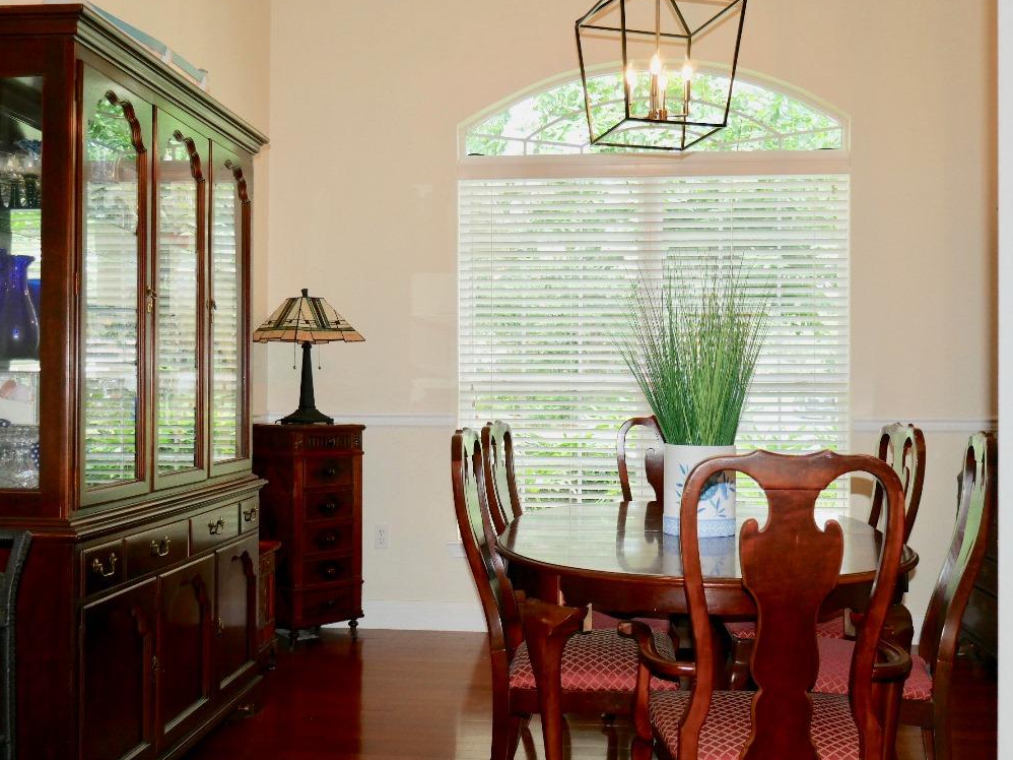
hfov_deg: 47.9
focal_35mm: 39
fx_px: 1141
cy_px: 378
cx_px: 514
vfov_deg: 36.8
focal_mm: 19
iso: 320
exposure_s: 1/60
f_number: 4.1
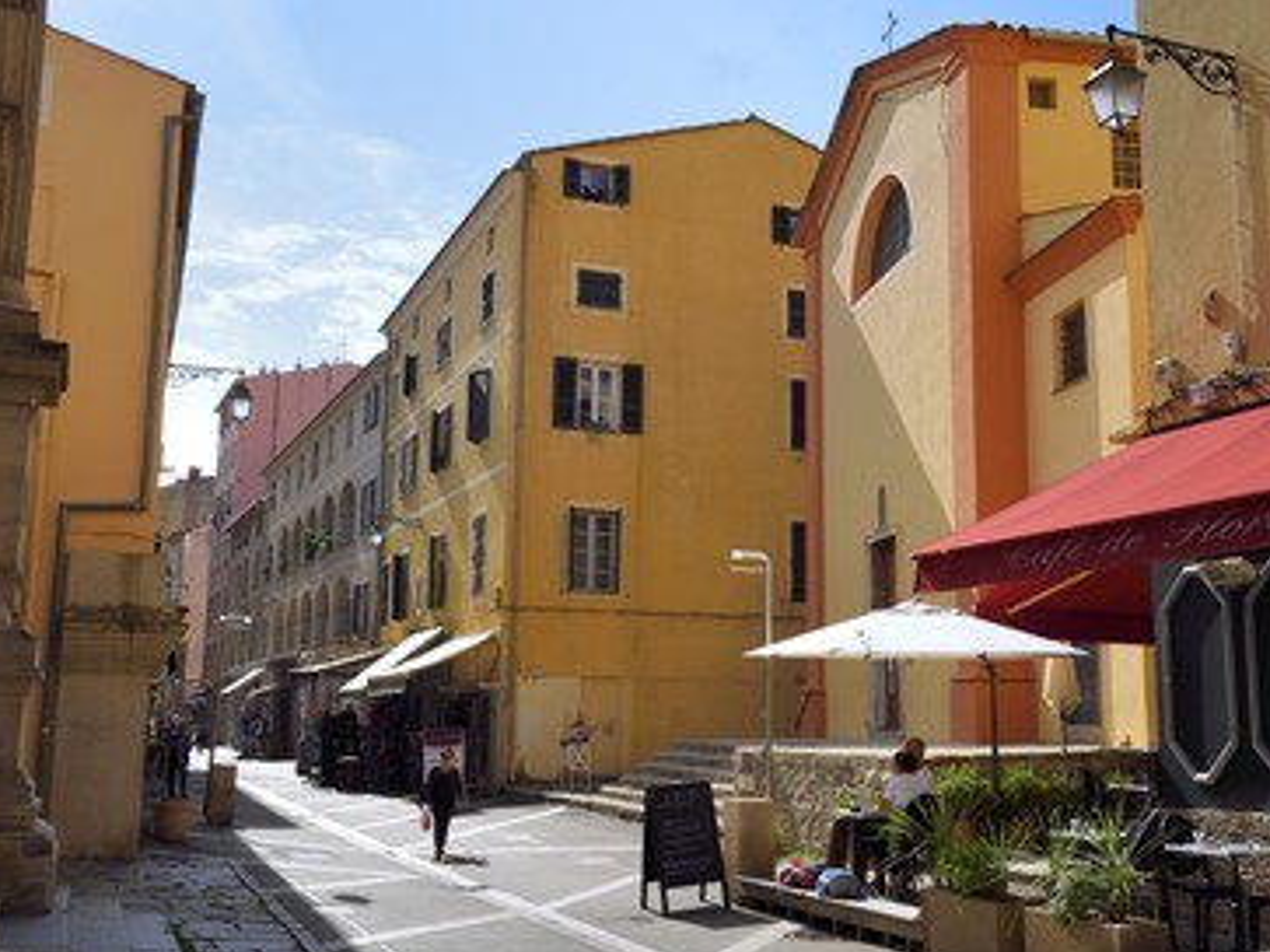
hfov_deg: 47.7
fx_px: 1430
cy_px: 480
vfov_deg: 36.8
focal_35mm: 39
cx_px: 722
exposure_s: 1/250
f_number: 14
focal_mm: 35
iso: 200
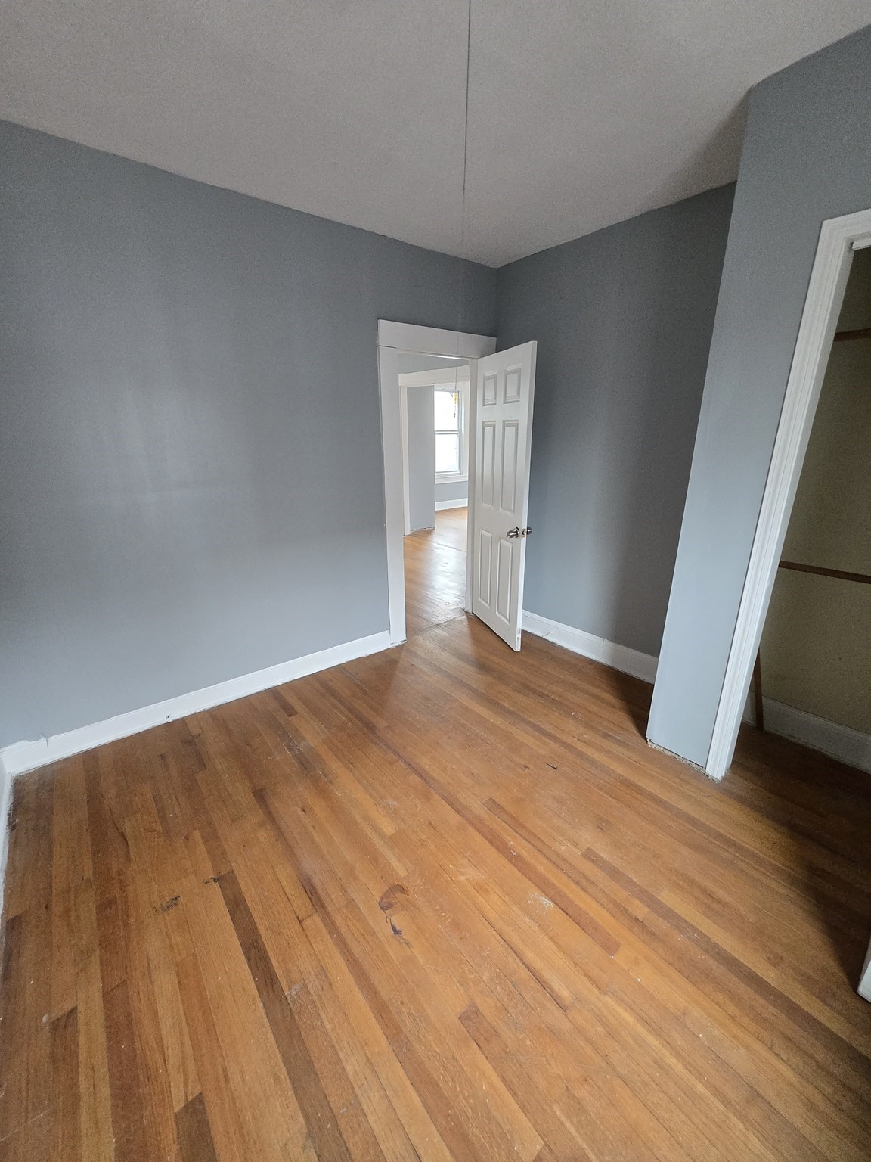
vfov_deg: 106.2
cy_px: 581
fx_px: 436
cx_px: 436
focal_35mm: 13
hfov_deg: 89.9
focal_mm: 1.7
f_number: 2.2
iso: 500
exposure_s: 1/60
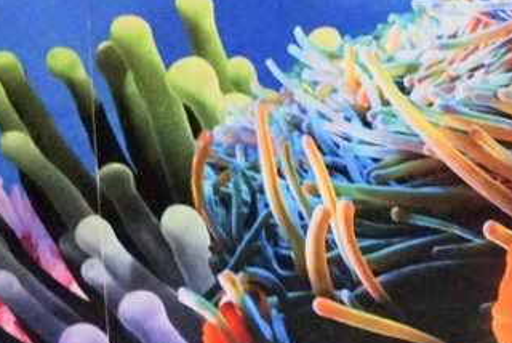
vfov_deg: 18.2
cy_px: 172
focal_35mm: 75
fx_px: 1068
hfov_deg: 22.5
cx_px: 752
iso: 3200
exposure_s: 1/50
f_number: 3.5
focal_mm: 16
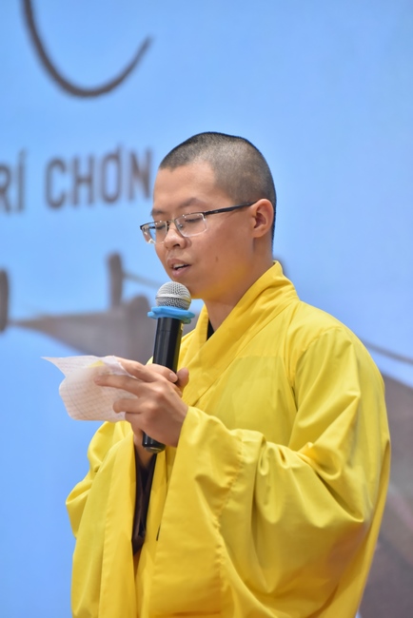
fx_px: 3438
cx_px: 206
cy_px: 309
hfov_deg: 6.9
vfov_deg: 10.3
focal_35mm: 200
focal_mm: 200
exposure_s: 1/125
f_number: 5.6
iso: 3200
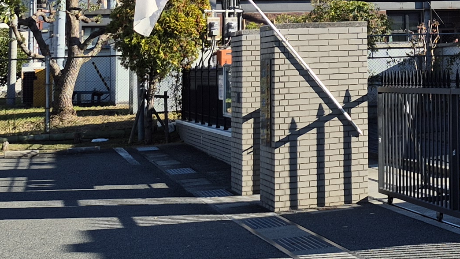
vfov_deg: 12.4
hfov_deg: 19.5
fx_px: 1171
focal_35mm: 96
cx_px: 682
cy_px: -39
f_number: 1.8
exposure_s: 1/1376
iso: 25
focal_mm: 5.4
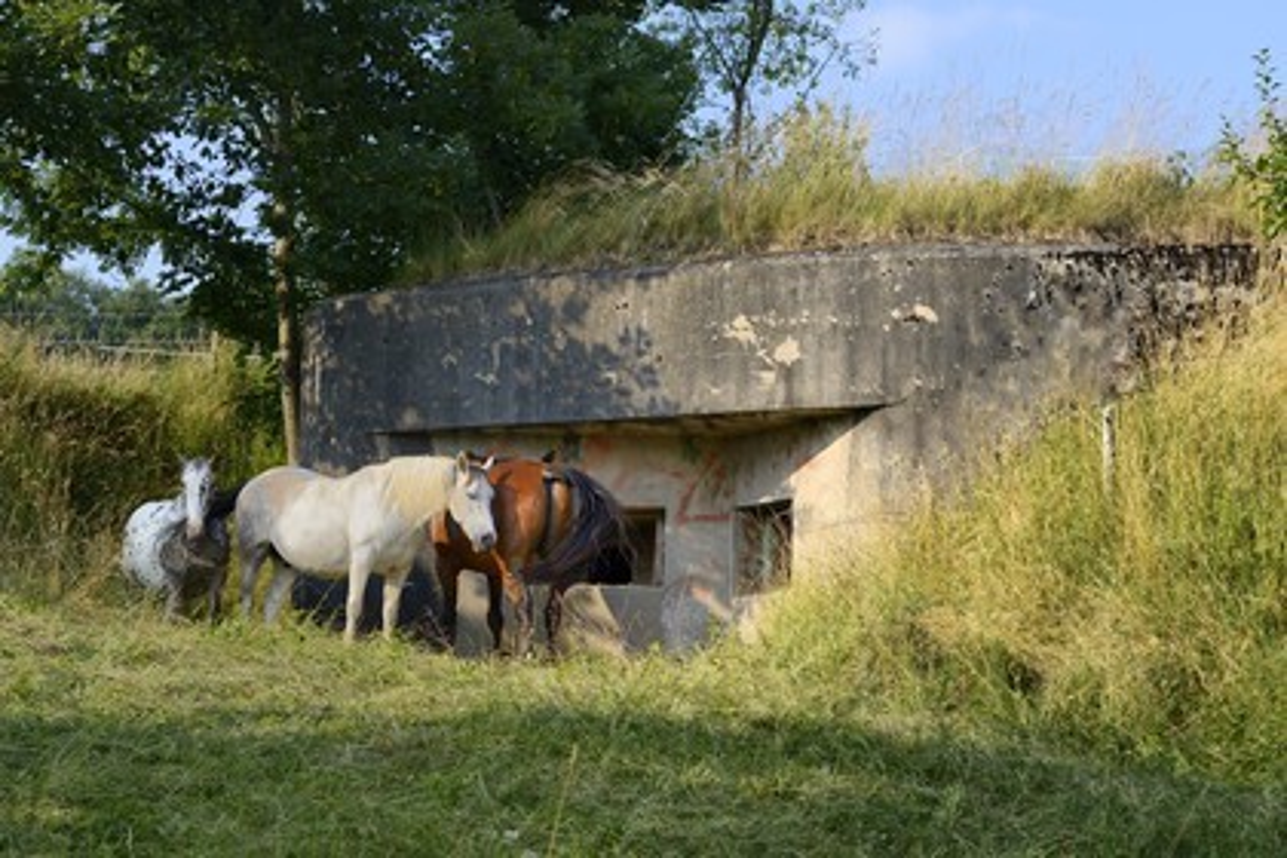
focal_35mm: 70
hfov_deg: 28.8
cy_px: 429
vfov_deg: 19.5
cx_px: 644
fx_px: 2502
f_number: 6.3
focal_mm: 70
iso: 1600
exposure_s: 1/3200
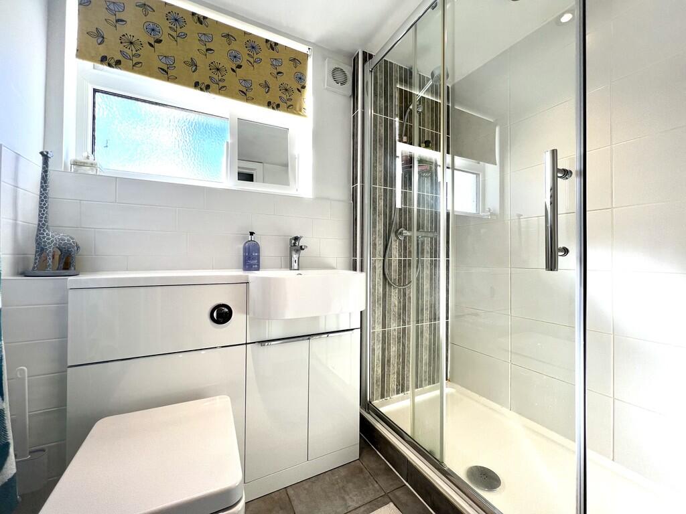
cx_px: 343
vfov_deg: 89.9
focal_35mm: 13
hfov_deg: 106.2
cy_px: 257
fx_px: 258
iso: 32
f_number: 1.8
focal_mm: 1.57
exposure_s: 1/168
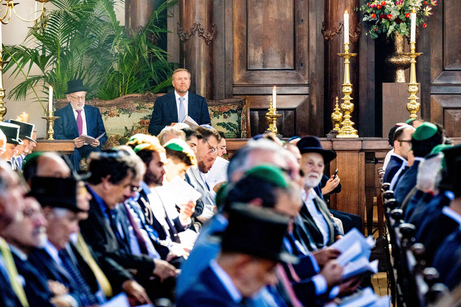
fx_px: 2560
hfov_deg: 10.3
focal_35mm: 200
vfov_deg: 6.9
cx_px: 230
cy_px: 154
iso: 4000
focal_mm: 200
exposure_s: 1/125
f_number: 5.6
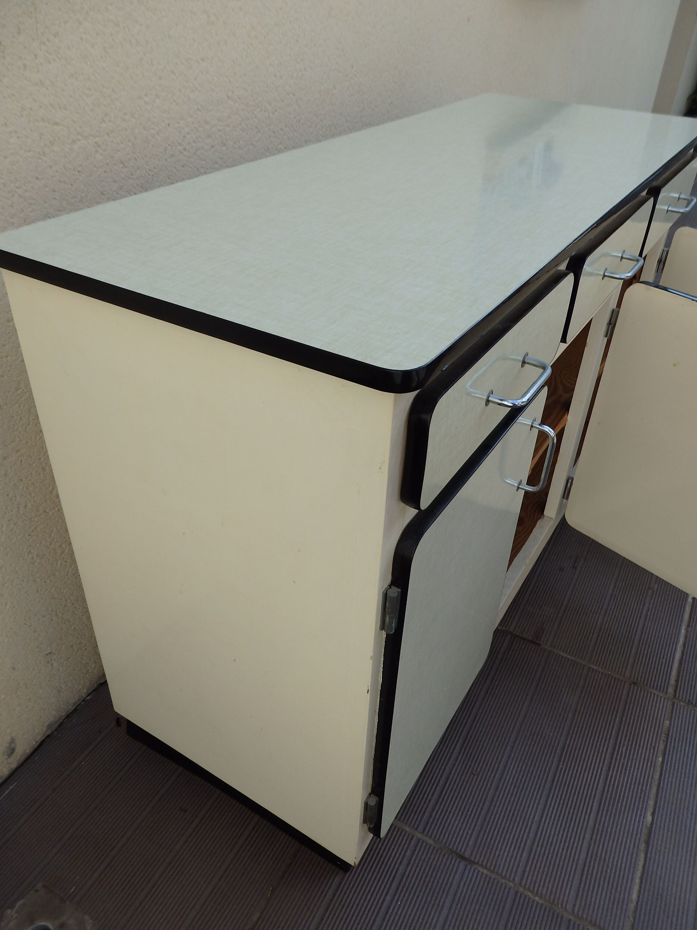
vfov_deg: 67.3
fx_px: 698
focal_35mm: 26
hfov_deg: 53.1
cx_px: 342
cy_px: 464
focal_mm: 4.5
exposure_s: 1/125
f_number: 8.7
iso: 125
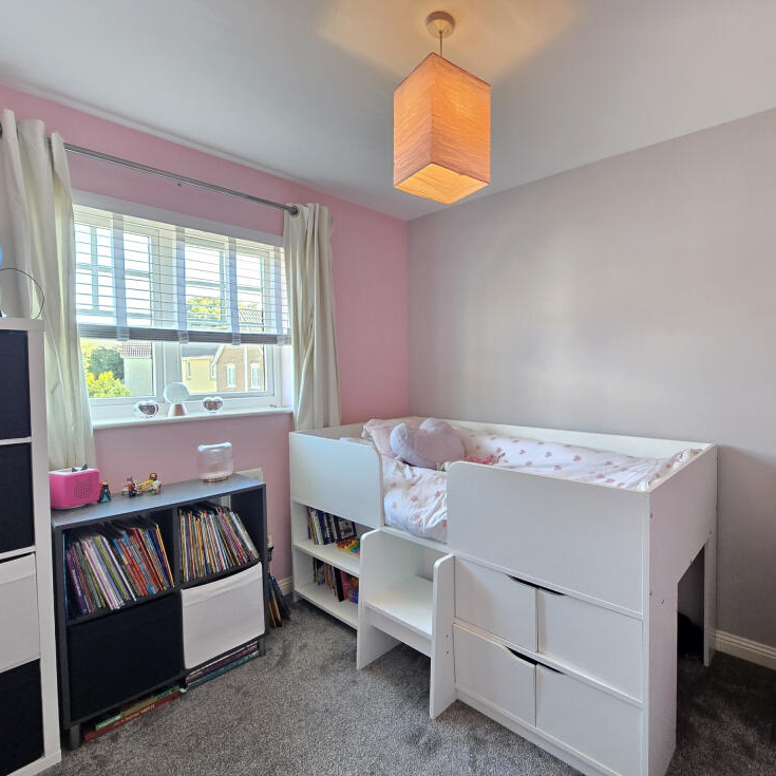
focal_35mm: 16
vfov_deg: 87.4
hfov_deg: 86.0
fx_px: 406
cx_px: 477
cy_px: 389
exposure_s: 1/50
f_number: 2.2
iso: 400
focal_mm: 2.2
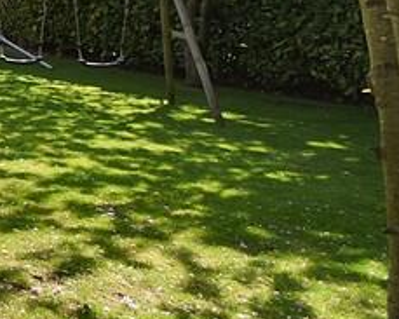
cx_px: -477
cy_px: -10
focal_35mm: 63
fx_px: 744
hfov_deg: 17.0
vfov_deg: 23.1
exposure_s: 1/200
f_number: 7.1
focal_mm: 10
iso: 100
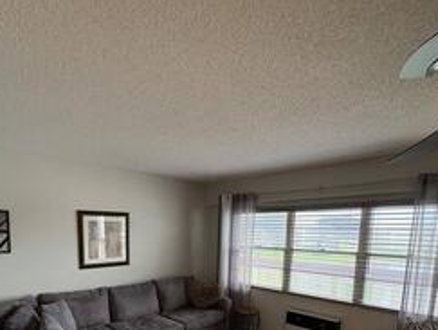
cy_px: 267
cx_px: 175
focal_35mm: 23
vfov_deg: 54.7
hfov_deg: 73.0
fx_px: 291
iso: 125
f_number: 2.2
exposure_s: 1/120
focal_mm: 2.22
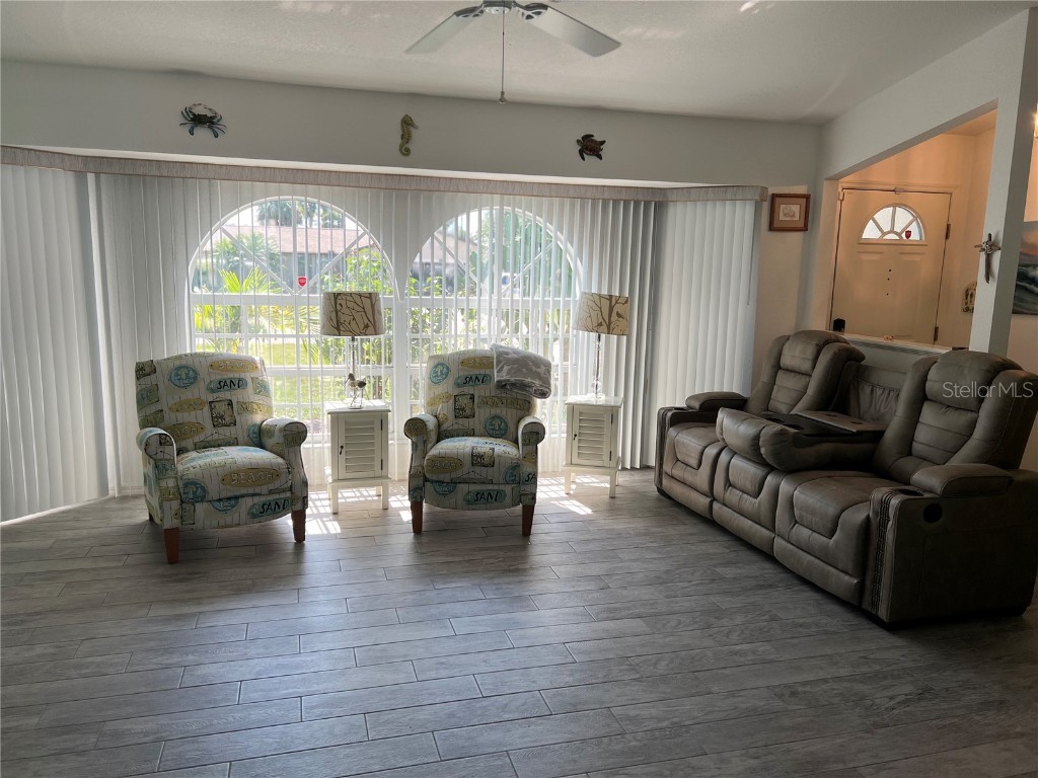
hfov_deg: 67.3
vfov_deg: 53.1
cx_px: 519
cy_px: 389
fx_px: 780
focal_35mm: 26
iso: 40
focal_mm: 5.7
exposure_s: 1/120
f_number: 1.5
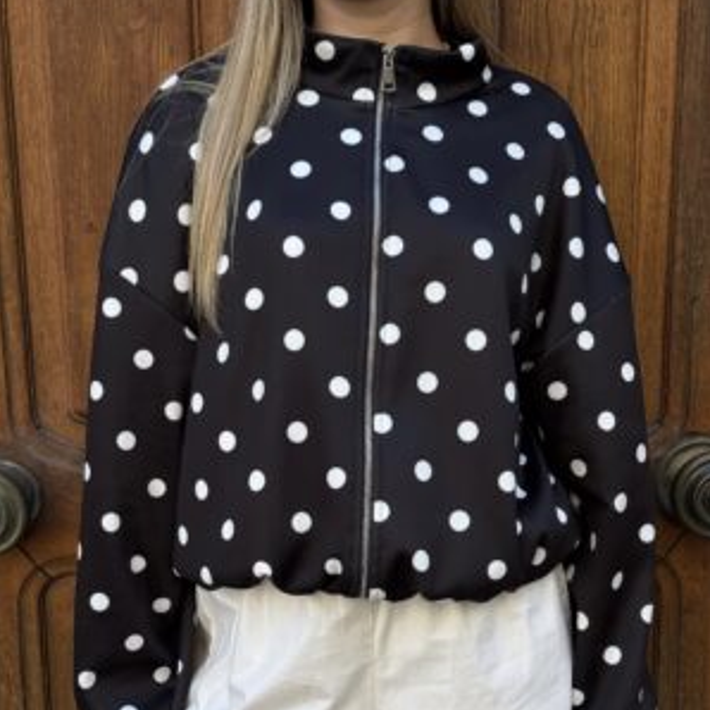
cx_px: 355
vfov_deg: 29.9
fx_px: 1323
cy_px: 446
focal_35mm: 57
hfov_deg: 30.0
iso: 100
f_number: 1.78
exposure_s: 1/641
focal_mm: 6.76
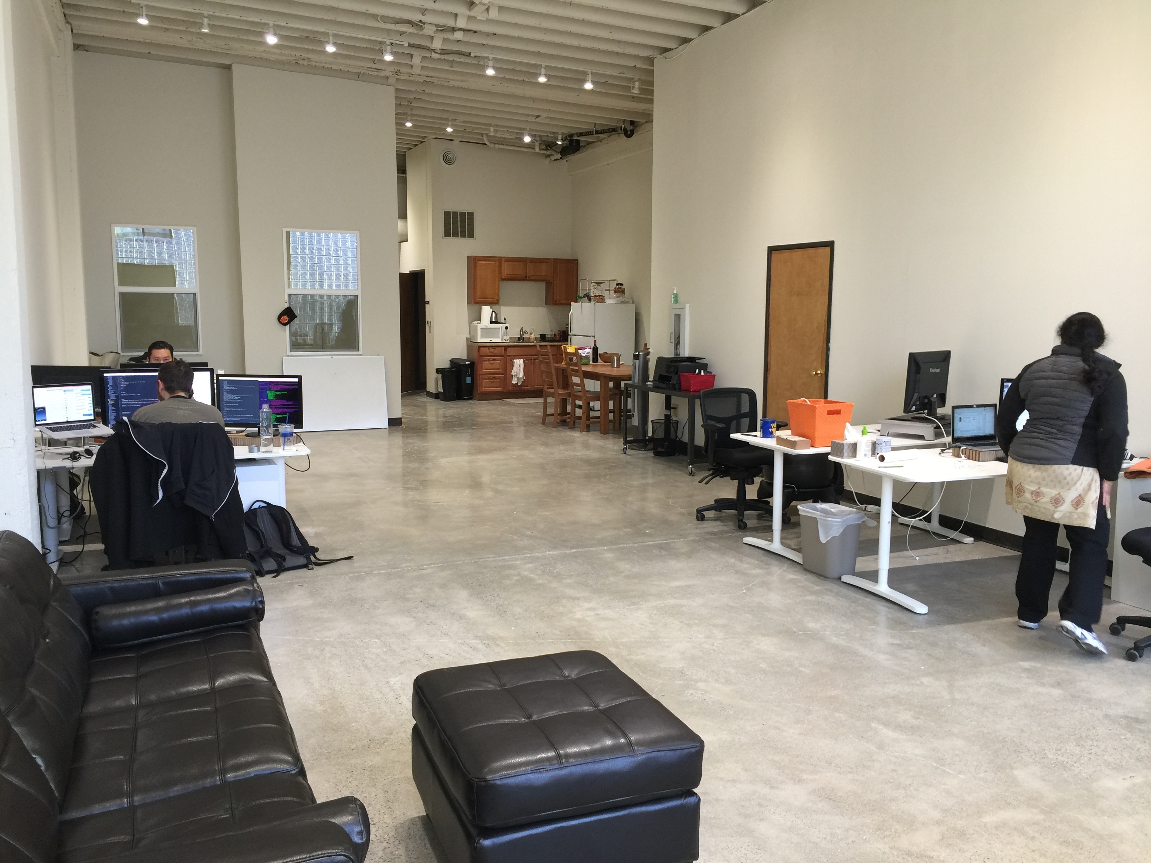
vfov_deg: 48.2
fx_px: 964
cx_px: 576
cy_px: 432
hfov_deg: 61.7
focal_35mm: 29
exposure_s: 1/15
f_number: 2.2
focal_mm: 4.15
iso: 32
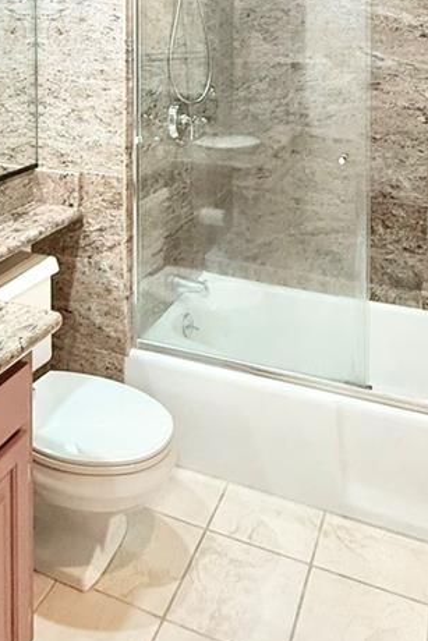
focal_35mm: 38
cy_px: 25
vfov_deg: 44.4
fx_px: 677
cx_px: 163
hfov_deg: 34.9
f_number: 2.2
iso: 320
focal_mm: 2.22
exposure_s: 1/60
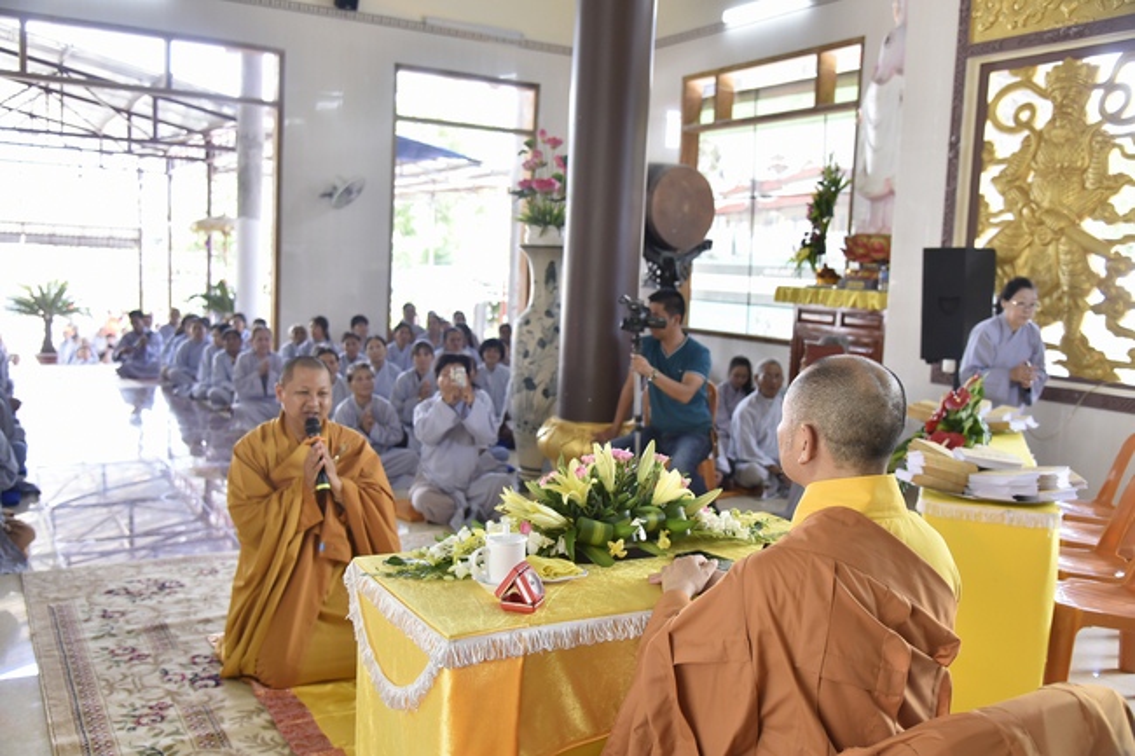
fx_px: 1009
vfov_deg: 41.1
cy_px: 378
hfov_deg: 58.7
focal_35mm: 32
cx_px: 568
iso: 800
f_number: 4
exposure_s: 1/100
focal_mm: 32
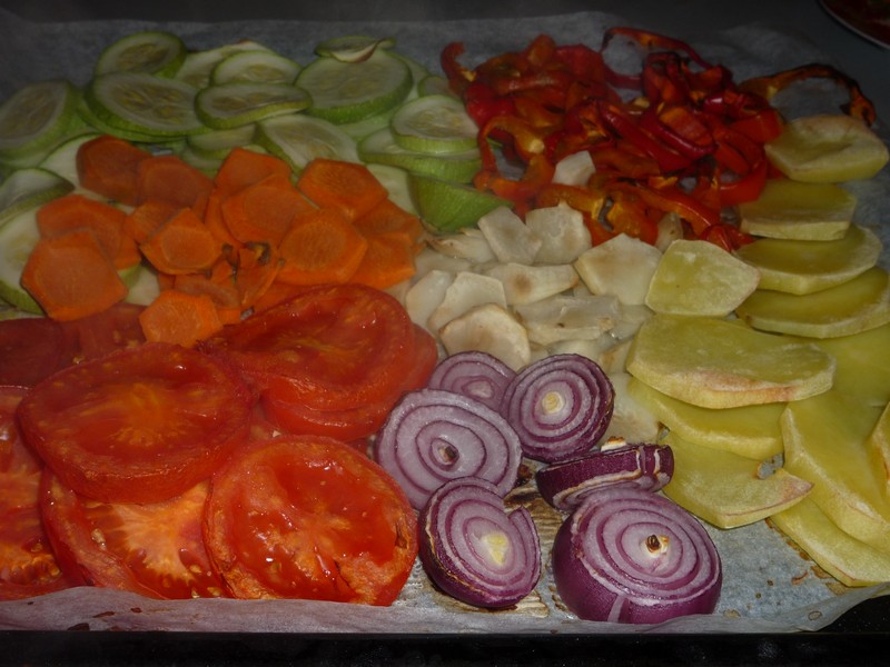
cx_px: 445
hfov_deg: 46.8
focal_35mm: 40
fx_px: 1028
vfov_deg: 36.0
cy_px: 334
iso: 100
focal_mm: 7
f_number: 4.3
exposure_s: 1/30
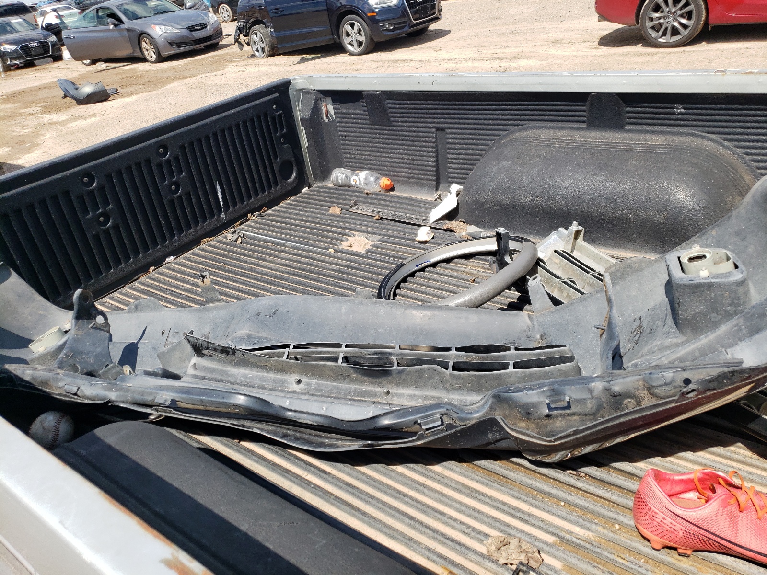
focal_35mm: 26
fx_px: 576
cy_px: 288
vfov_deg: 53.1
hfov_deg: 67.3
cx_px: 384
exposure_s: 1/2500
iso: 50
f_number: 1.5
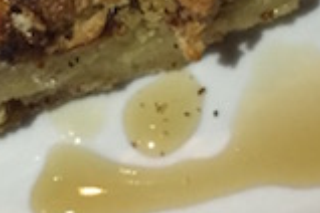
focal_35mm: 152
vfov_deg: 8.9
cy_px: -68
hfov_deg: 13.5
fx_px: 1351
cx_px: 181
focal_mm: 4.15
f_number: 2.2
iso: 250
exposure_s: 1/24
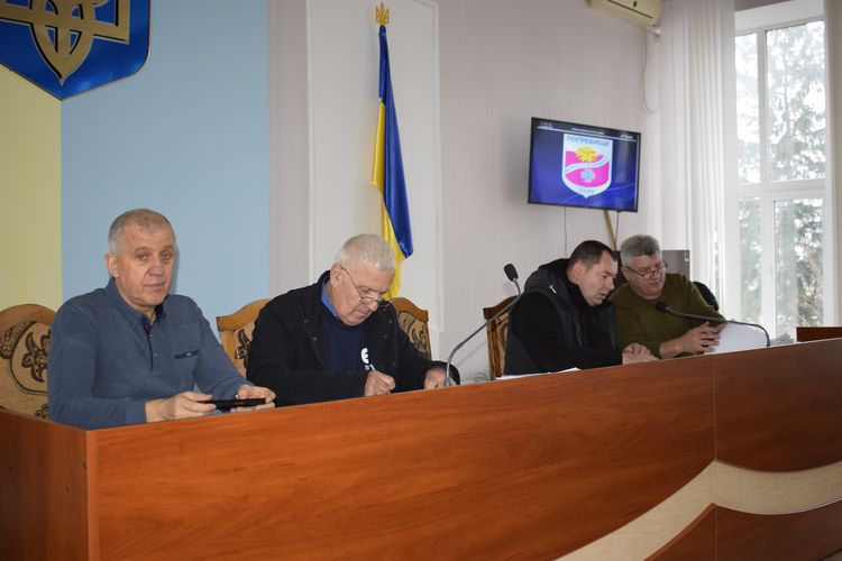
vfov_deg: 33.0
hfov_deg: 47.9
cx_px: 421
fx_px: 947
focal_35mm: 40
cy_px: 280
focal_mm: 27
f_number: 4.5
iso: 800
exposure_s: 1/80
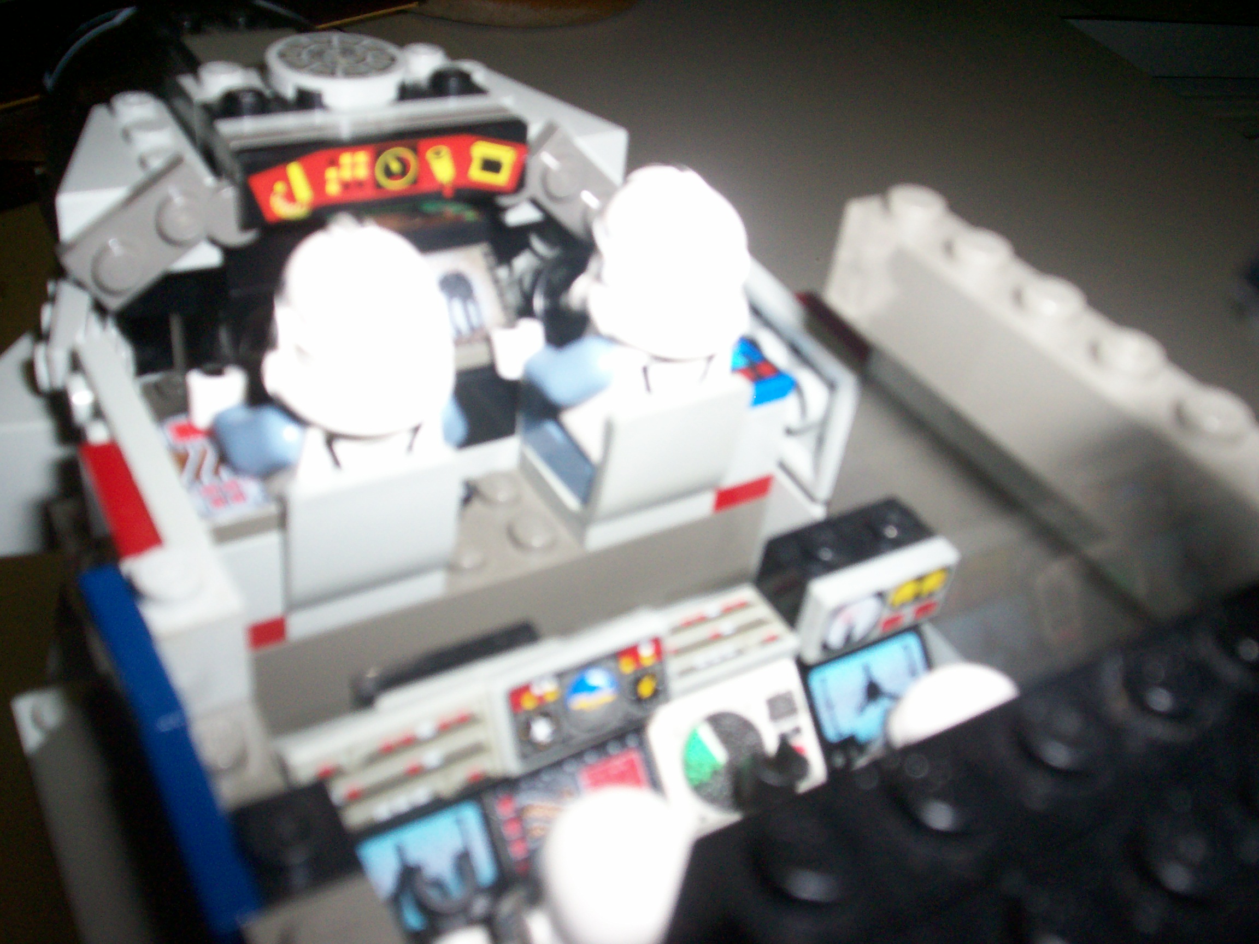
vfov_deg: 39.7
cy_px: 472
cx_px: 630
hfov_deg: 51.4
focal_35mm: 36
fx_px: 1309
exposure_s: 1/128
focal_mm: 5.9
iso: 140
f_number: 4.5
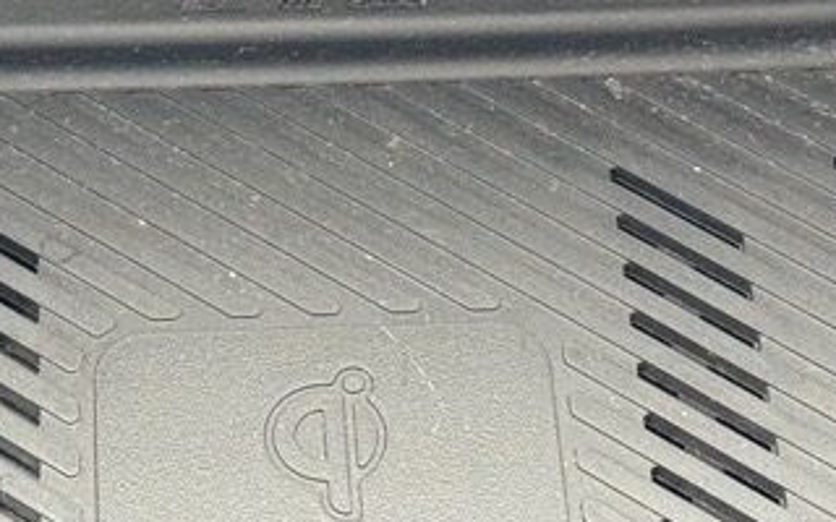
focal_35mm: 163
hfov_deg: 12.8
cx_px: 389
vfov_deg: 8.0
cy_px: -146
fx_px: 3714
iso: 320
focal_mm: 6.76
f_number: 1.78
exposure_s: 1/40
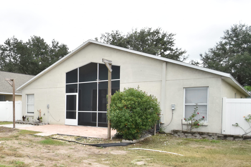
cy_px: 108
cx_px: 27
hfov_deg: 52.0
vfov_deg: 40.7
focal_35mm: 32
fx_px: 223
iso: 800
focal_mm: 10
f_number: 3.5
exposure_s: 1/4000
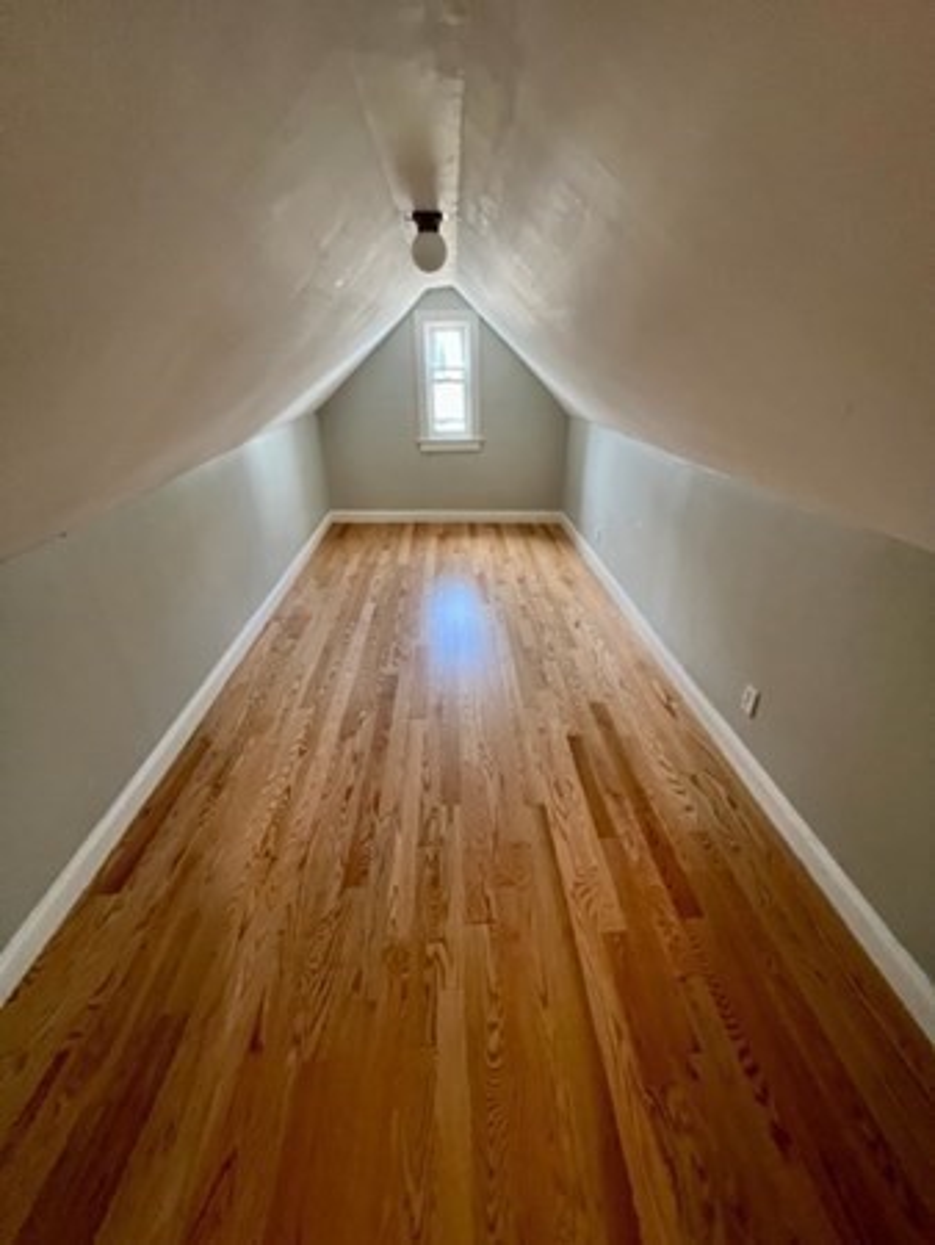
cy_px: 622
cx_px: 468
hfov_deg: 90.0
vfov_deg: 106.2
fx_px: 468
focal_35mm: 13
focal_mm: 1.57
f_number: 1.8
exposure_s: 1/60
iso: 250
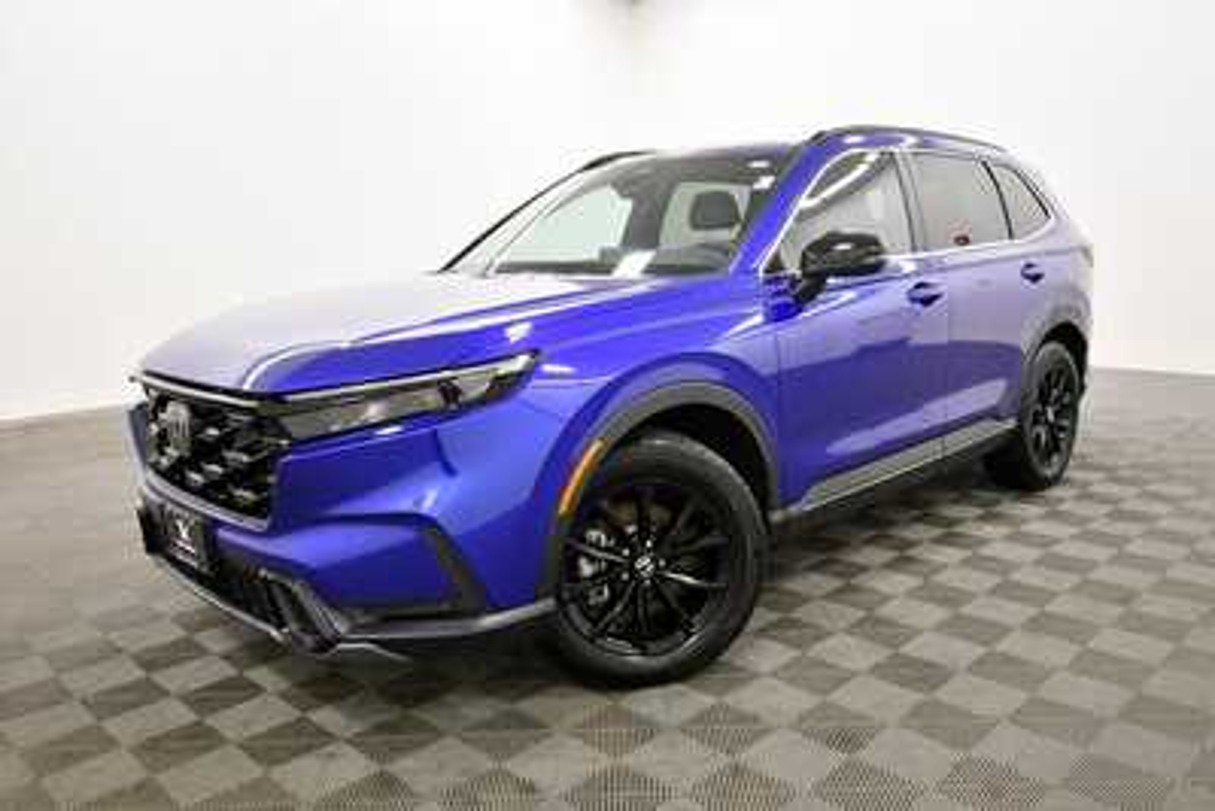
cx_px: 608
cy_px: 406
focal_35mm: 27
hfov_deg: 67.4
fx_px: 912
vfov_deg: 48.0
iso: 1600
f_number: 5.6
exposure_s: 1/125
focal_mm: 18
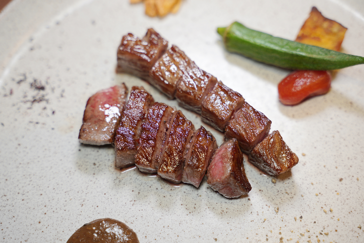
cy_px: 122
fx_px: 758
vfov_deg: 18.2
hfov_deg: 27.0
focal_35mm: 75
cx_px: 182
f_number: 4
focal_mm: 75
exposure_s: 1/80
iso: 200
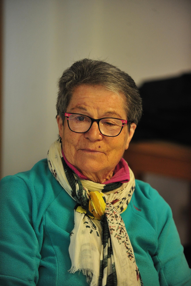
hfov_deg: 8.6
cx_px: 96
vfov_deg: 12.8
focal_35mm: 160
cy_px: 143
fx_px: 1274
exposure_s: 1/200
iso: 2500
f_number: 2.8
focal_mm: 160
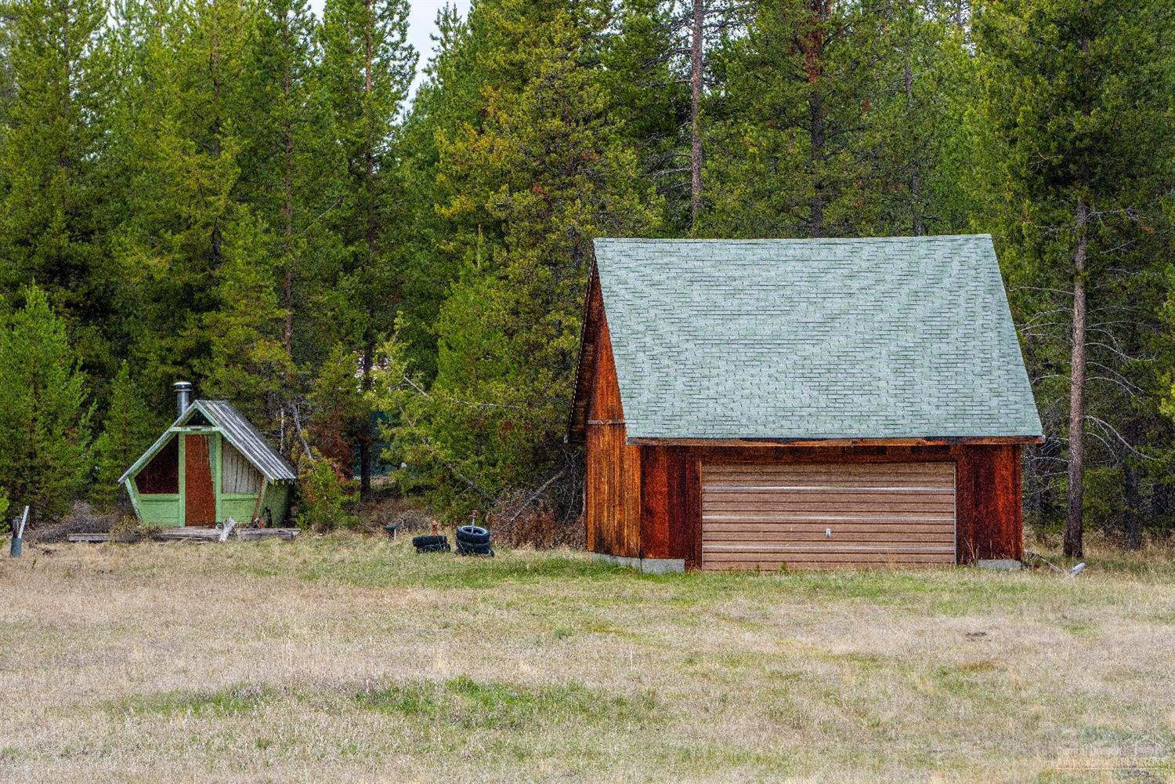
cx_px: 588
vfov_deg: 7.4
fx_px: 6021
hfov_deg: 11.1
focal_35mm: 184
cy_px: 392
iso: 640
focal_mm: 123
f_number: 10
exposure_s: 1/200
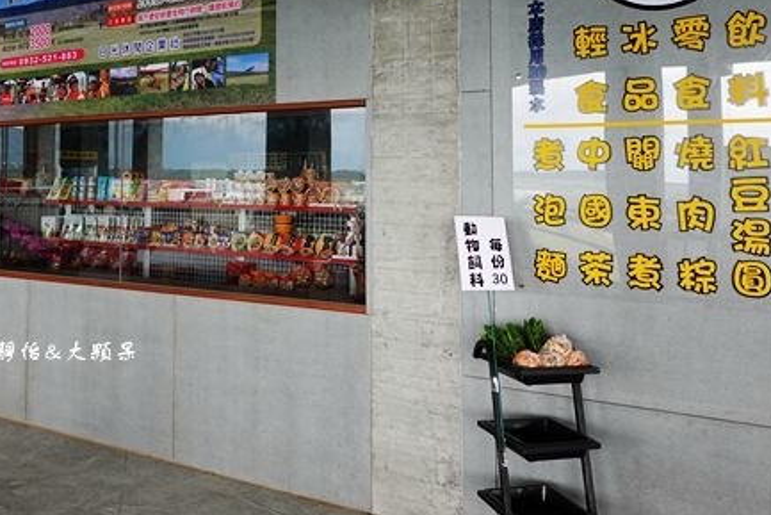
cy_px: 135
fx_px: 771
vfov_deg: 36.1
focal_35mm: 36
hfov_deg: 53.0
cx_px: 335
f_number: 2.8
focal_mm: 9
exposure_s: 1/160
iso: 125
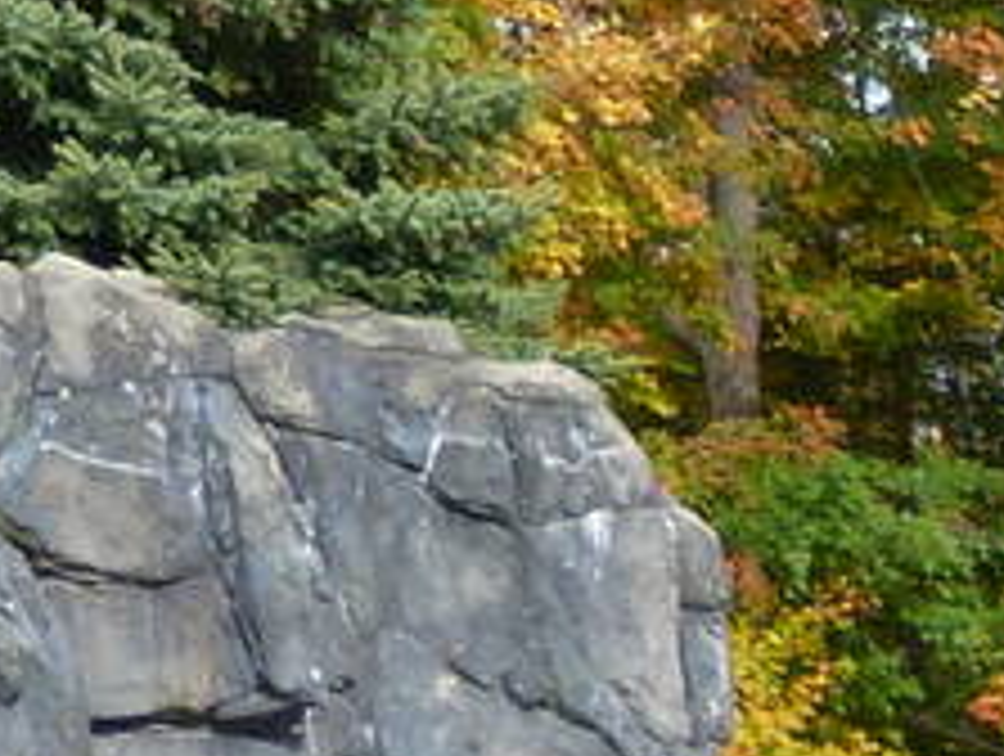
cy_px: 2151
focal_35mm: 179
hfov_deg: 9.4
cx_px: 2647
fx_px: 5200
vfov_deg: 7.5
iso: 80
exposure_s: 1/160
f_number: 4
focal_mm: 4.5
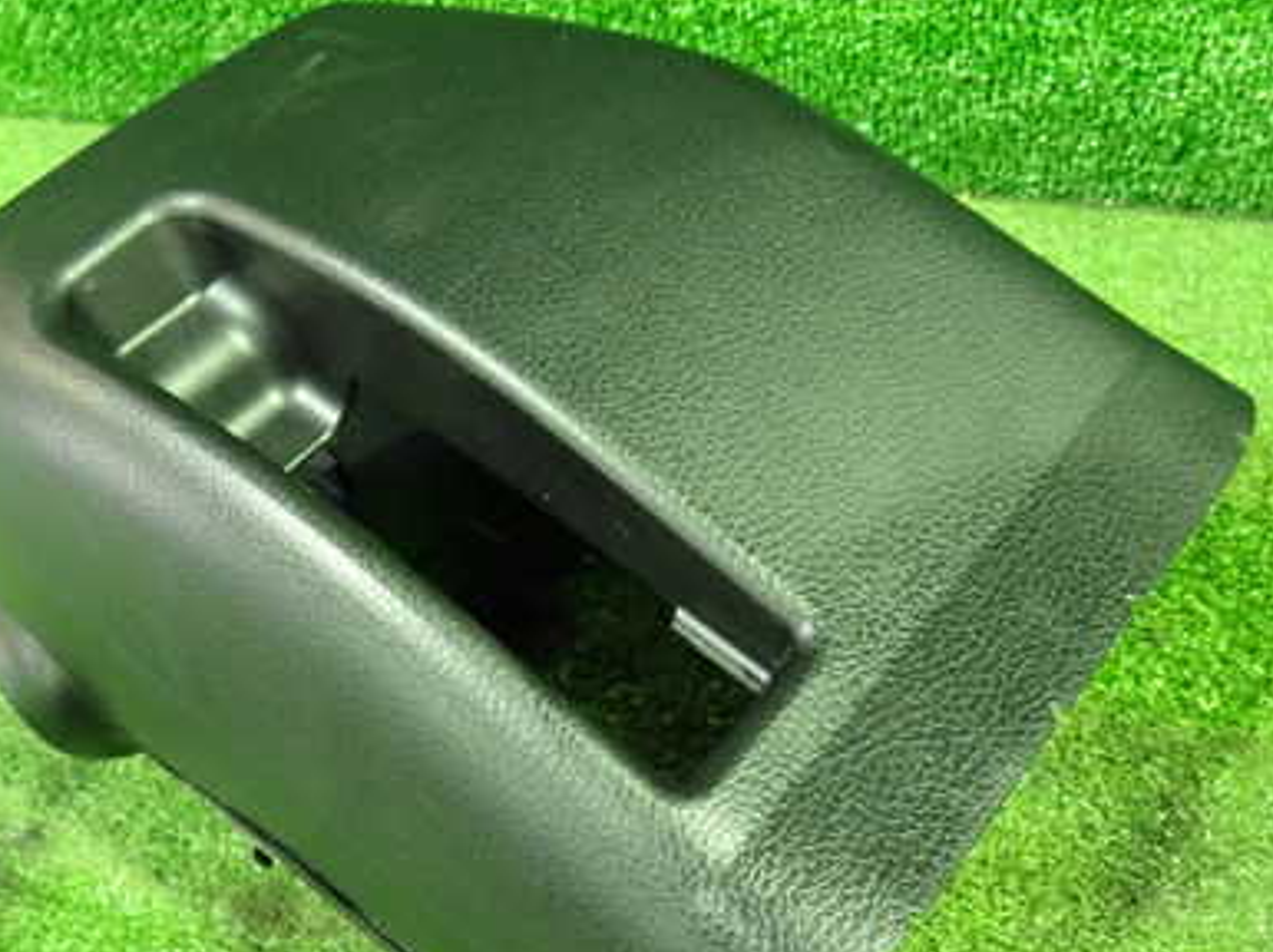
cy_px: 545
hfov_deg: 47.9
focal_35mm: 39
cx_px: 589
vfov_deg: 36.7
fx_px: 1433
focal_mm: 4.5
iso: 800
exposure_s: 1/15
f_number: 2
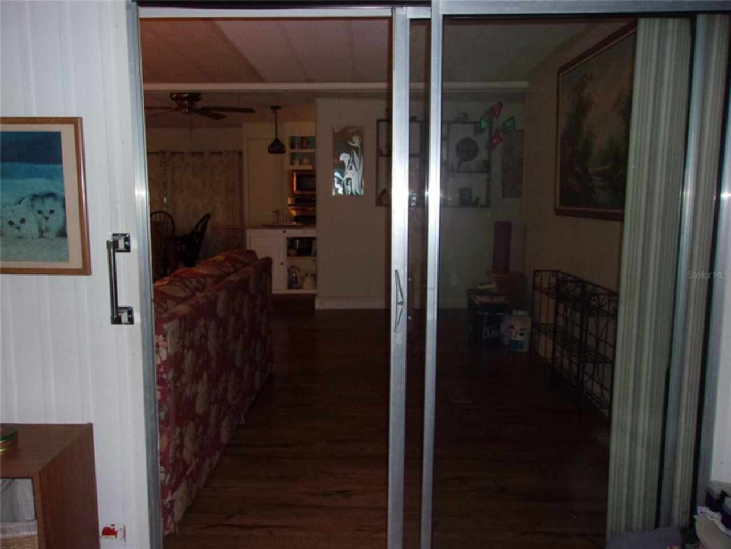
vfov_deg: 51.4
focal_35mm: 27
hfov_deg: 65.3
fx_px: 570
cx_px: 366
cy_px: 274
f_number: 3
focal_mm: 4.9
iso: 200
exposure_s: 1/34
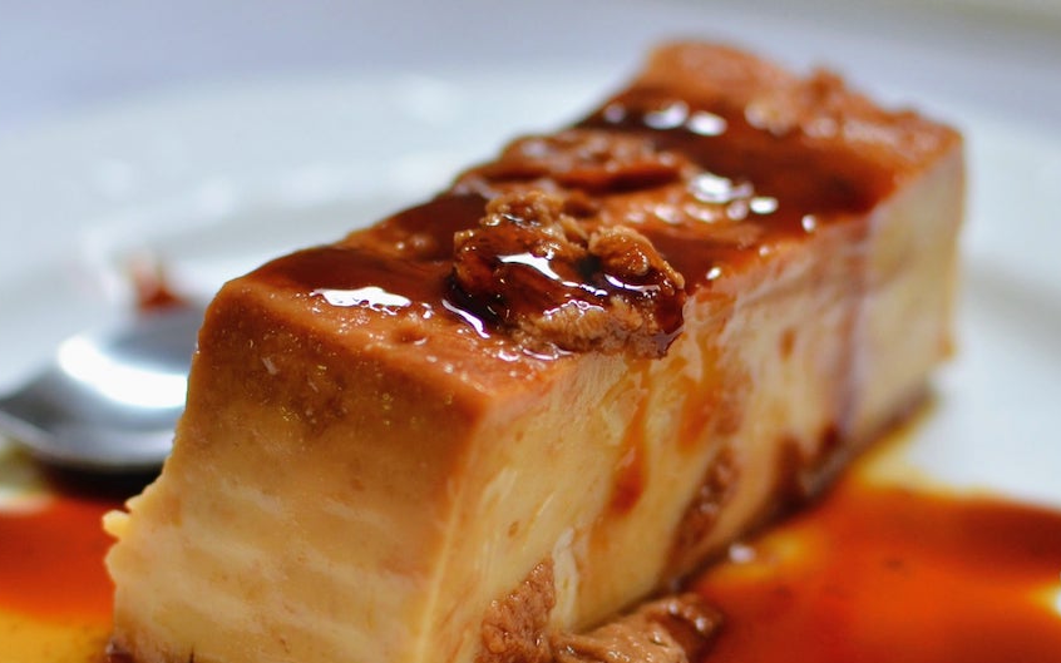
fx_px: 2920
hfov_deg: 20.6
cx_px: 463
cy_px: 384
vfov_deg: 13.0
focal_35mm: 101
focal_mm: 35
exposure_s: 1/160
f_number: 2.5
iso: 400
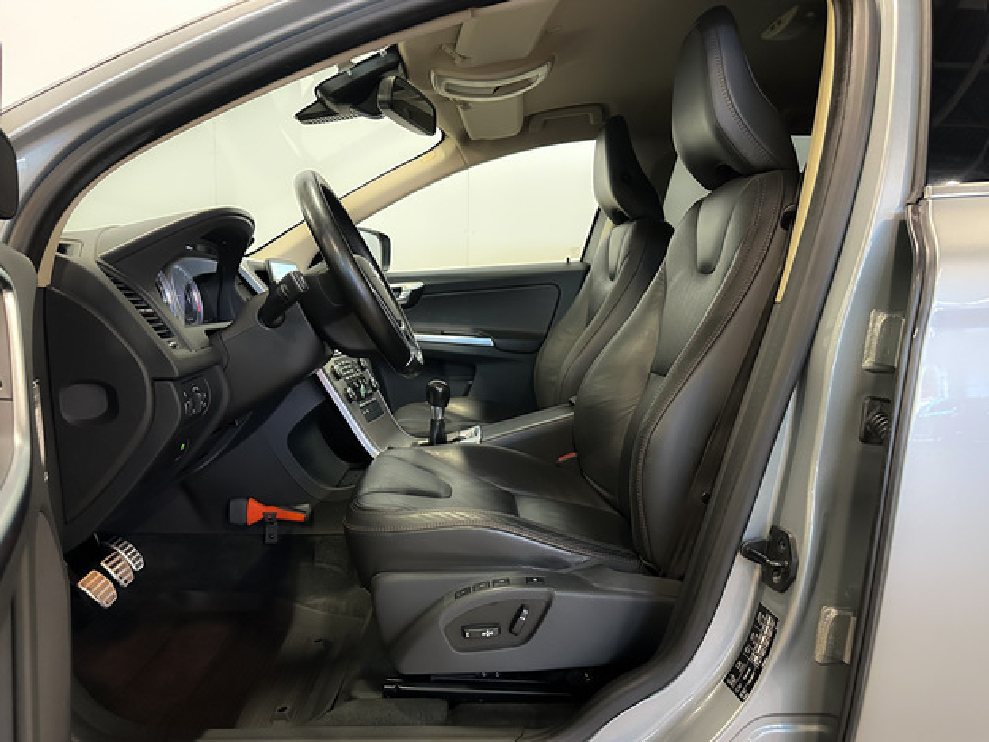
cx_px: 482
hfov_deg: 69.4
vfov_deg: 54.9
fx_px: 714
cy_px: 385
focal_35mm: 25
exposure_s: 1/50
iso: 1000
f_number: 1.8
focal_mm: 6.86
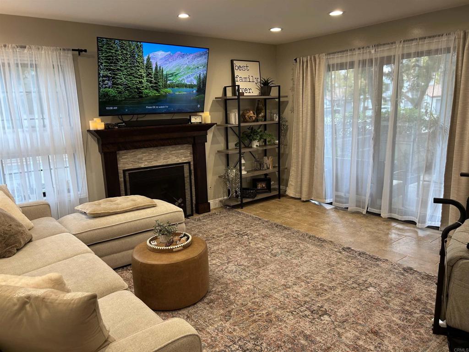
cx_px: 234
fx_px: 352
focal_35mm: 26
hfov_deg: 67.3
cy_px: 176
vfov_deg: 53.1
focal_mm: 5.7
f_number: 1.5
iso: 125
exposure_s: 1/120
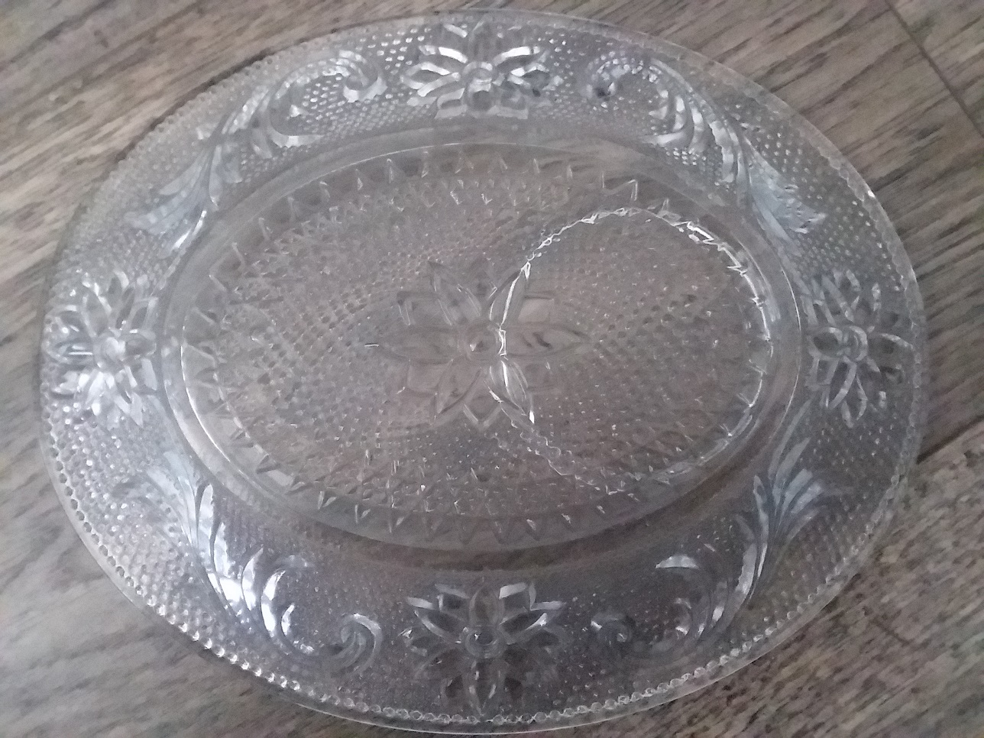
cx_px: 492
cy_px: 369
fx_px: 824
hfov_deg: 61.7
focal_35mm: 29
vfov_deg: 48.2
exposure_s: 1/11
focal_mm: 2.47
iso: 1000
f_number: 1.9
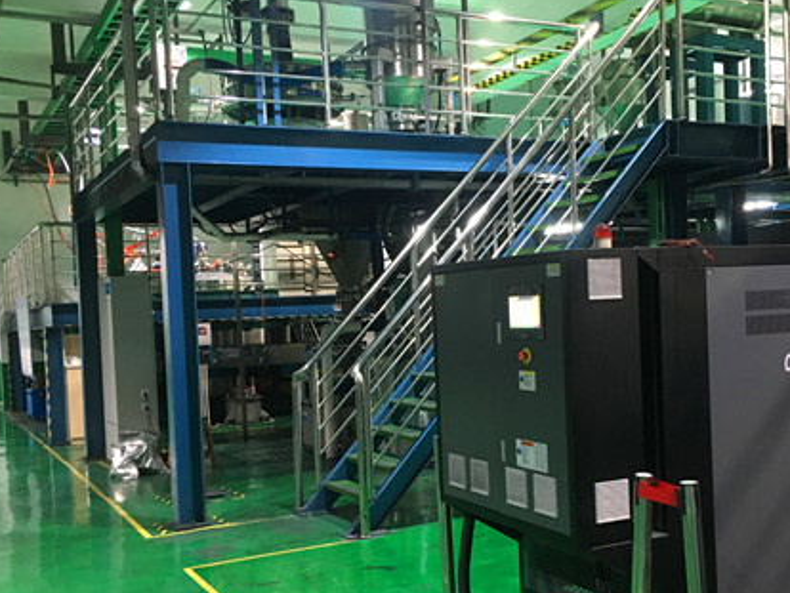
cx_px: 420
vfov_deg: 34.3
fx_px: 959
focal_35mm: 42
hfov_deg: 44.7
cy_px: 341
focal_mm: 4.15
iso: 200
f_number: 2.2
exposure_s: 1/33
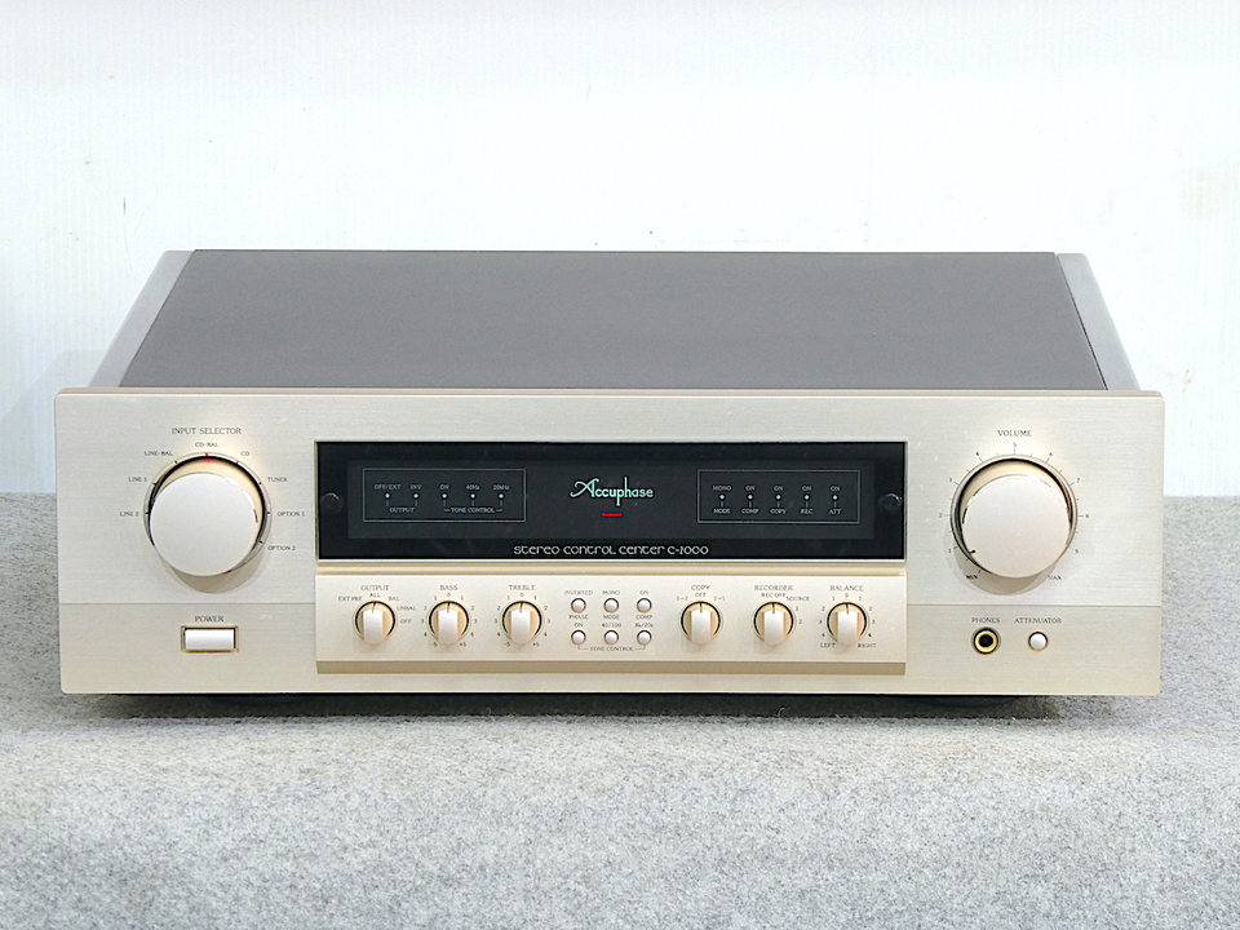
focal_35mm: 143
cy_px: 465
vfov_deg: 10.4
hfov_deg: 13.8
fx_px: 5122
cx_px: 620
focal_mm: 25.6
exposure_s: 1/8
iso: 200
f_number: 5.4
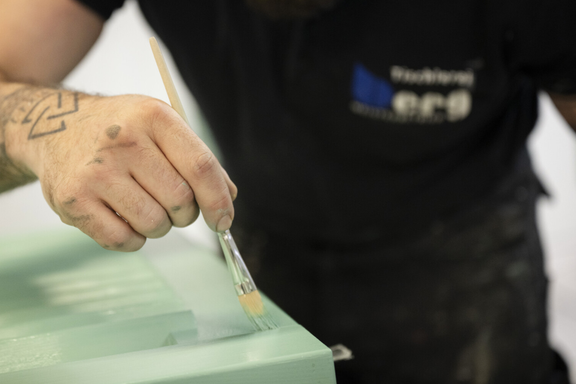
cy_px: 182
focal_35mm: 89
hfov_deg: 22.8
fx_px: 1424
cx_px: 227
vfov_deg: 15.4
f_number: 2.8
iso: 1250
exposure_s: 1/160
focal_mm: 70
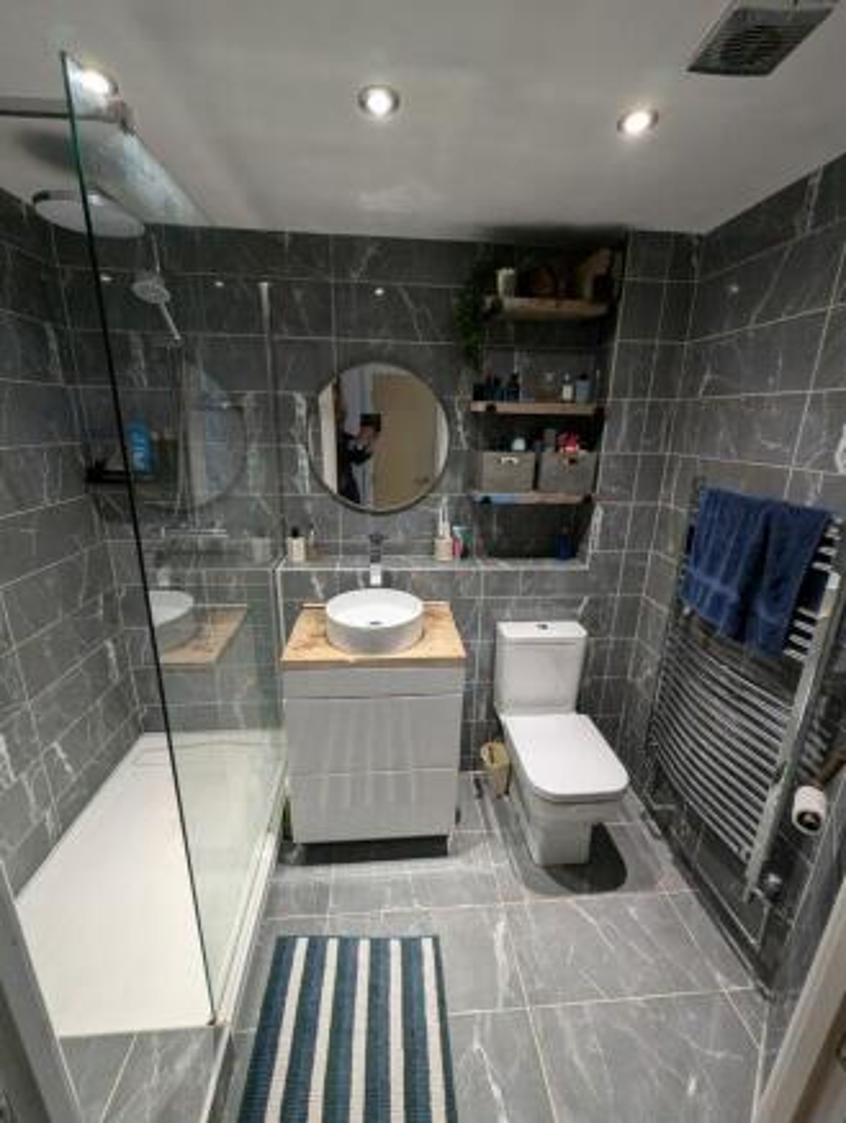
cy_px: 562
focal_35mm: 13
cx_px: 423
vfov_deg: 106.1
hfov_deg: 90.1
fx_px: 423
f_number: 2.2
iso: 302
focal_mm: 1.95
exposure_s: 1/50
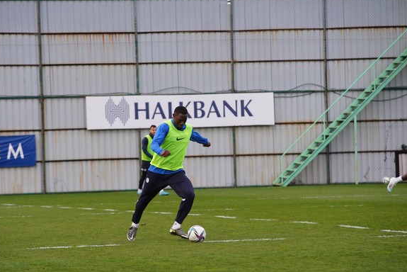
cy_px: 137
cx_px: 193
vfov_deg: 5.9
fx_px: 2635
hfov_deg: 8.8
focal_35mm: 233
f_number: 5
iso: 2000
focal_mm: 200
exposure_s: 1/400
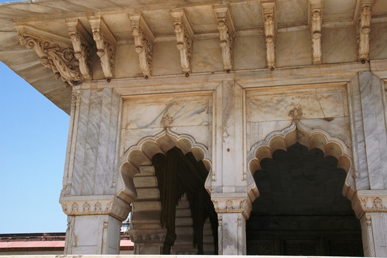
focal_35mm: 48
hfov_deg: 41.1
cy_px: 129
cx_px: 194
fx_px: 516
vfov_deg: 28.0
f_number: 10
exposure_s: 1/400
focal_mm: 32
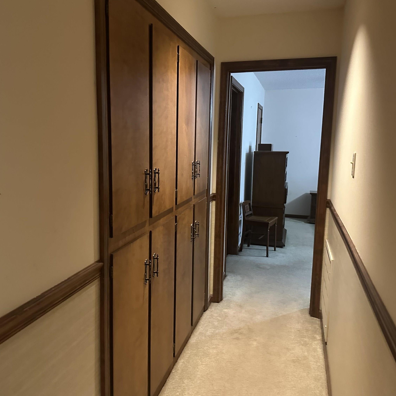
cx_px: 183
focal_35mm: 29
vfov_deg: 55.6
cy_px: 197
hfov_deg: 55.6
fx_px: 375
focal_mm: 6.86
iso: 800
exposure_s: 1/30
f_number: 1.78
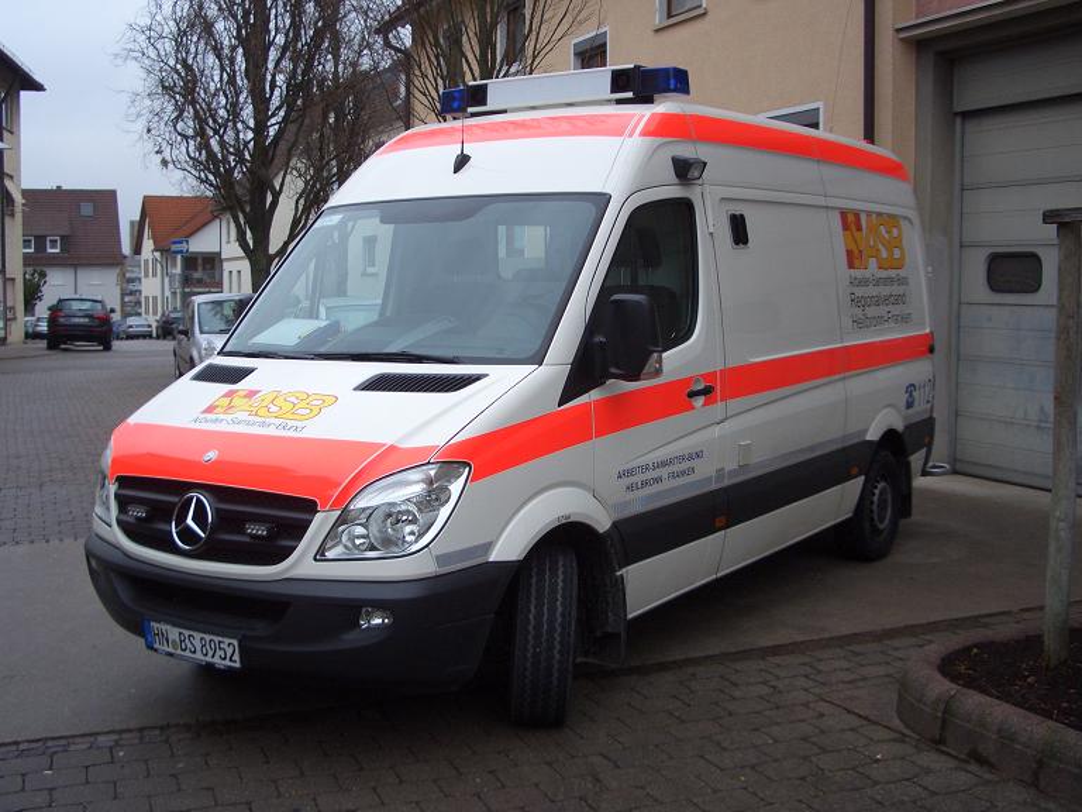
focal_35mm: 41
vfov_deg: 35.1
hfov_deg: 45.8
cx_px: 541
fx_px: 1282
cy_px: 406
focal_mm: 6.8
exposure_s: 1/100
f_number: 2.8
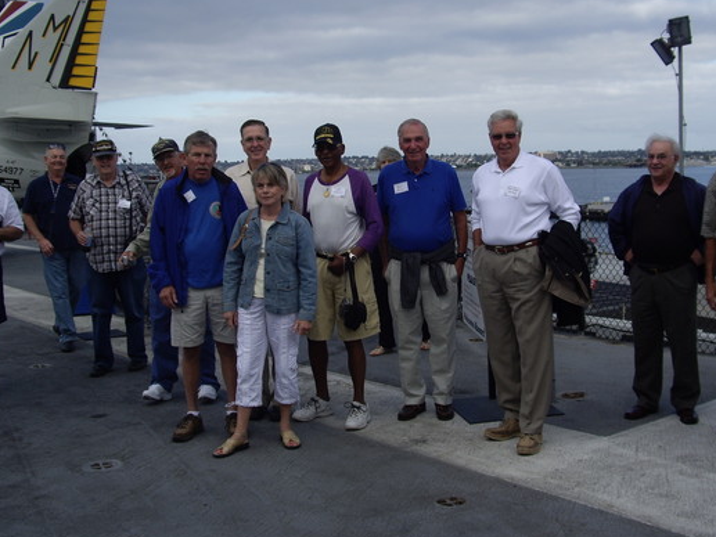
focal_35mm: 47
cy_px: 235
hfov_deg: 40.3
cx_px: 410
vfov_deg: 30.9
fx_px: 972
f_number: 5.6
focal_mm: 7.9
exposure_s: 1/160
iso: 50
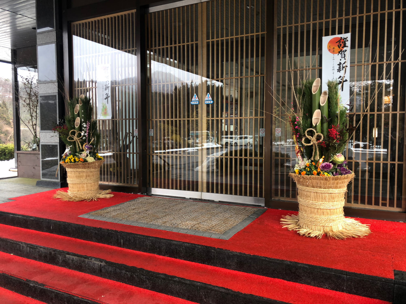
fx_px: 328
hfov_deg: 63.4
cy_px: 152
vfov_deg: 49.7
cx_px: 203
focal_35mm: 28
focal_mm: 4
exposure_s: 1/120
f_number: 1.8
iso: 50
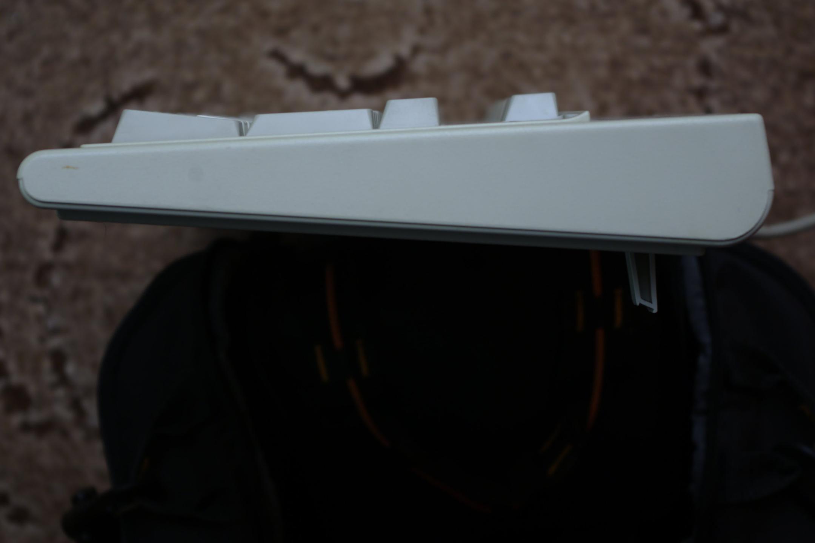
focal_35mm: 82
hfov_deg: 24.8
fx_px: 1856
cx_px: 408
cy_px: 272
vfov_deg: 16.7
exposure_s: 1/2
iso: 100
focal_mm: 55
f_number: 5.6
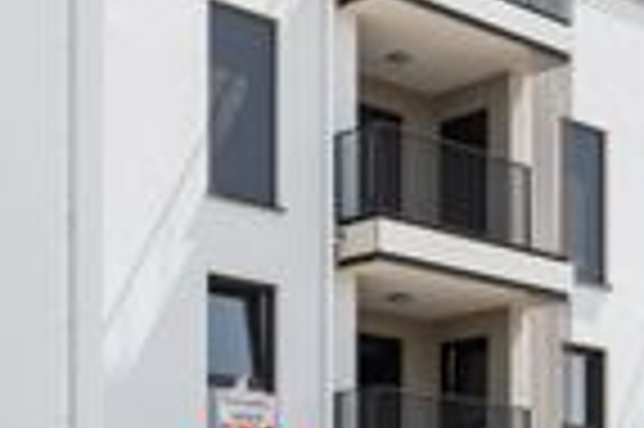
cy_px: 241
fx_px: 1537
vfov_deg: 15.8
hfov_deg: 23.5
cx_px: 468
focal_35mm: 86
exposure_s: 1/160
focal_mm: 24
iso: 100
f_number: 11
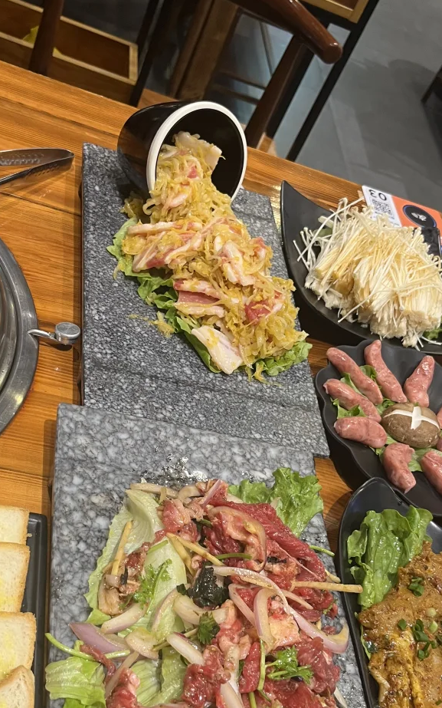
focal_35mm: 43
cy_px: 442
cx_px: 201
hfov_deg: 29.9
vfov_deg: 45.8
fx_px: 829
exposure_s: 1/50
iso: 80
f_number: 1.6
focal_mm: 5.1
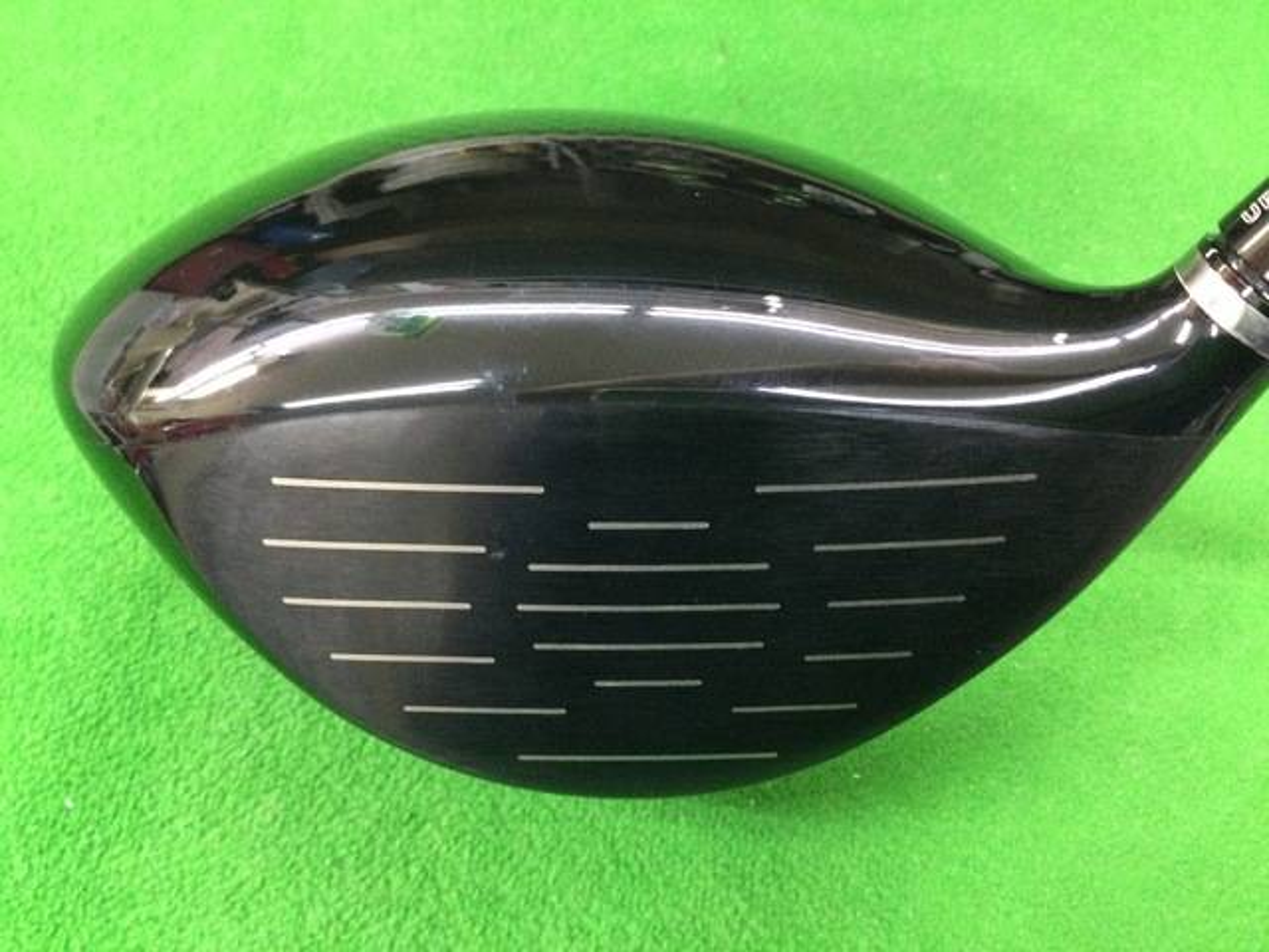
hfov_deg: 58.4
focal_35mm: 31
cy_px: 476
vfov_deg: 45.4
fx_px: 1136
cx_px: 634
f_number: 2.4
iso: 250
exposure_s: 1/15
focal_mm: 3.3
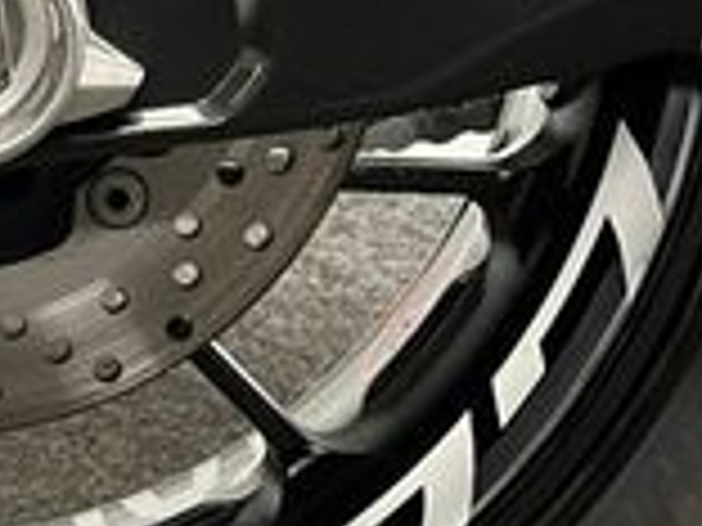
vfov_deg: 13.5
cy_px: -81
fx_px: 2170
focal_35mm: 107
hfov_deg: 17.6
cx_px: -126
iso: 500
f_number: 1.6
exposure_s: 1/50
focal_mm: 5.1
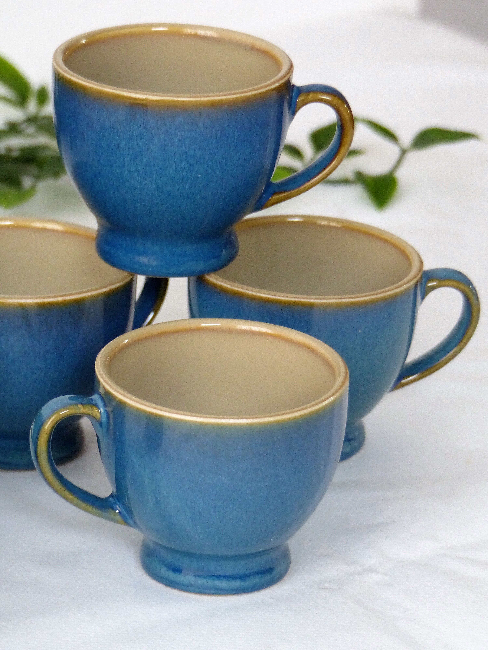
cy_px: 325
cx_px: 244
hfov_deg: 7.9
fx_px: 3515
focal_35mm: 187
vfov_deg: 10.6
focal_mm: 30.6
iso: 400
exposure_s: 1/60
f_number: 2.8
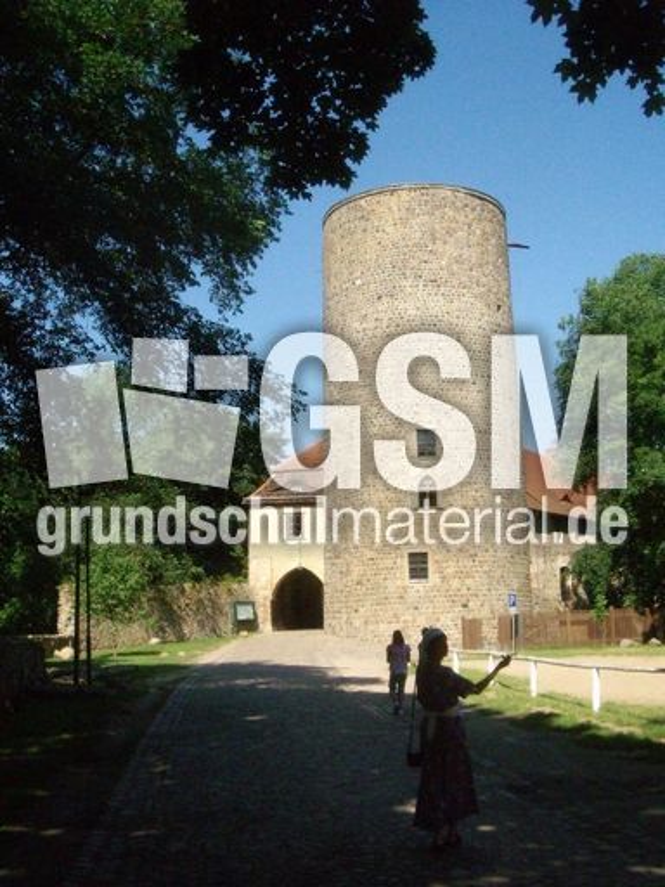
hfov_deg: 37.7
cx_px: 332
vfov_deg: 49.0
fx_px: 973
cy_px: 444
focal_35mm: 38
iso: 400
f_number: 5.7
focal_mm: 6.4
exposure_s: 1/2000
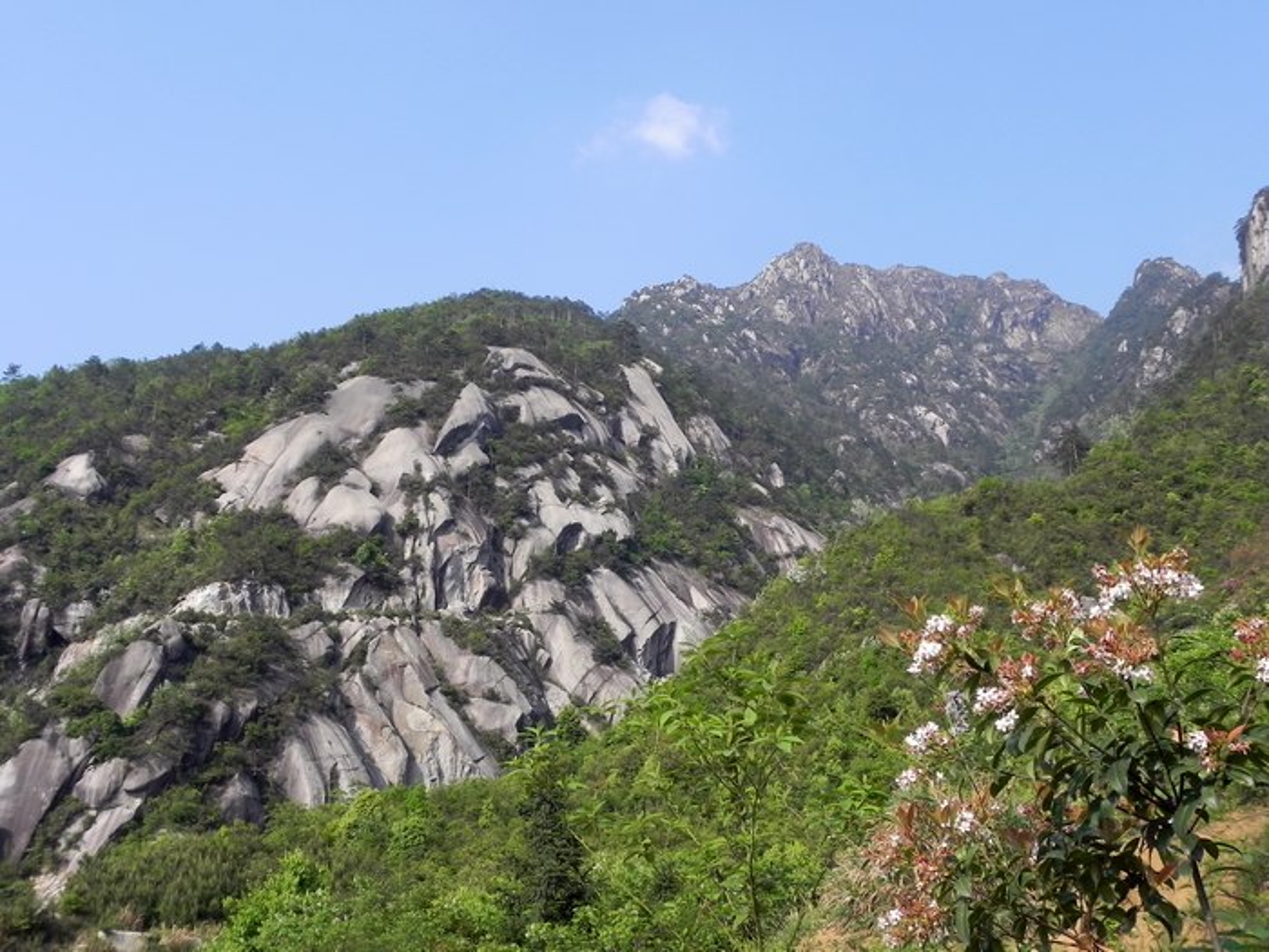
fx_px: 1356
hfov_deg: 50.1
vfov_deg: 38.7
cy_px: 476
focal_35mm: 37
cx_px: 634
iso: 160
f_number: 6.3
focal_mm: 6.6
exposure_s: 1/290
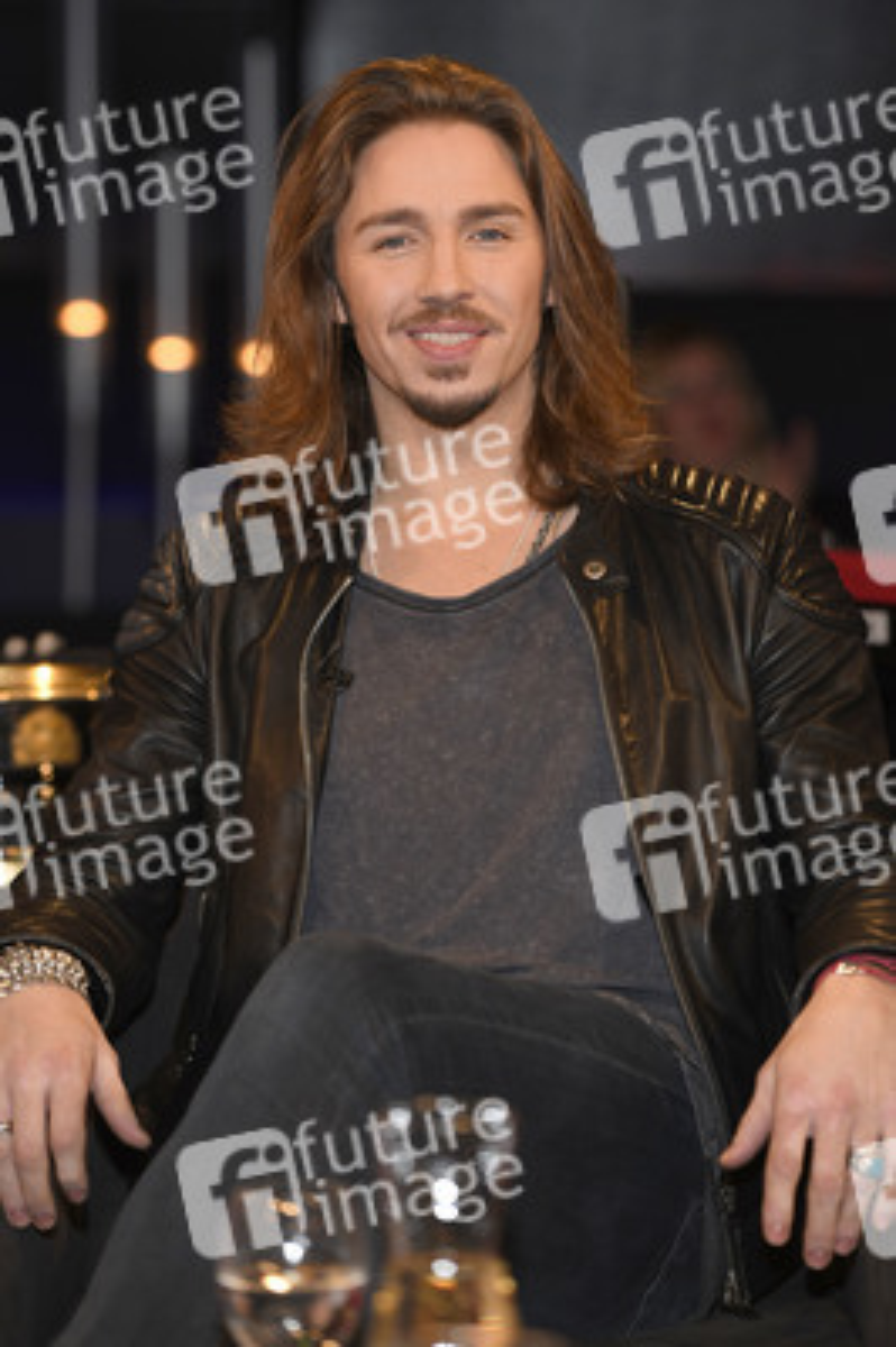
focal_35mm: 140
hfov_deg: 9.8
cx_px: 448
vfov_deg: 14.7
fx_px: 5235
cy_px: 674
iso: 800
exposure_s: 1/400
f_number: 3.5
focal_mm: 140
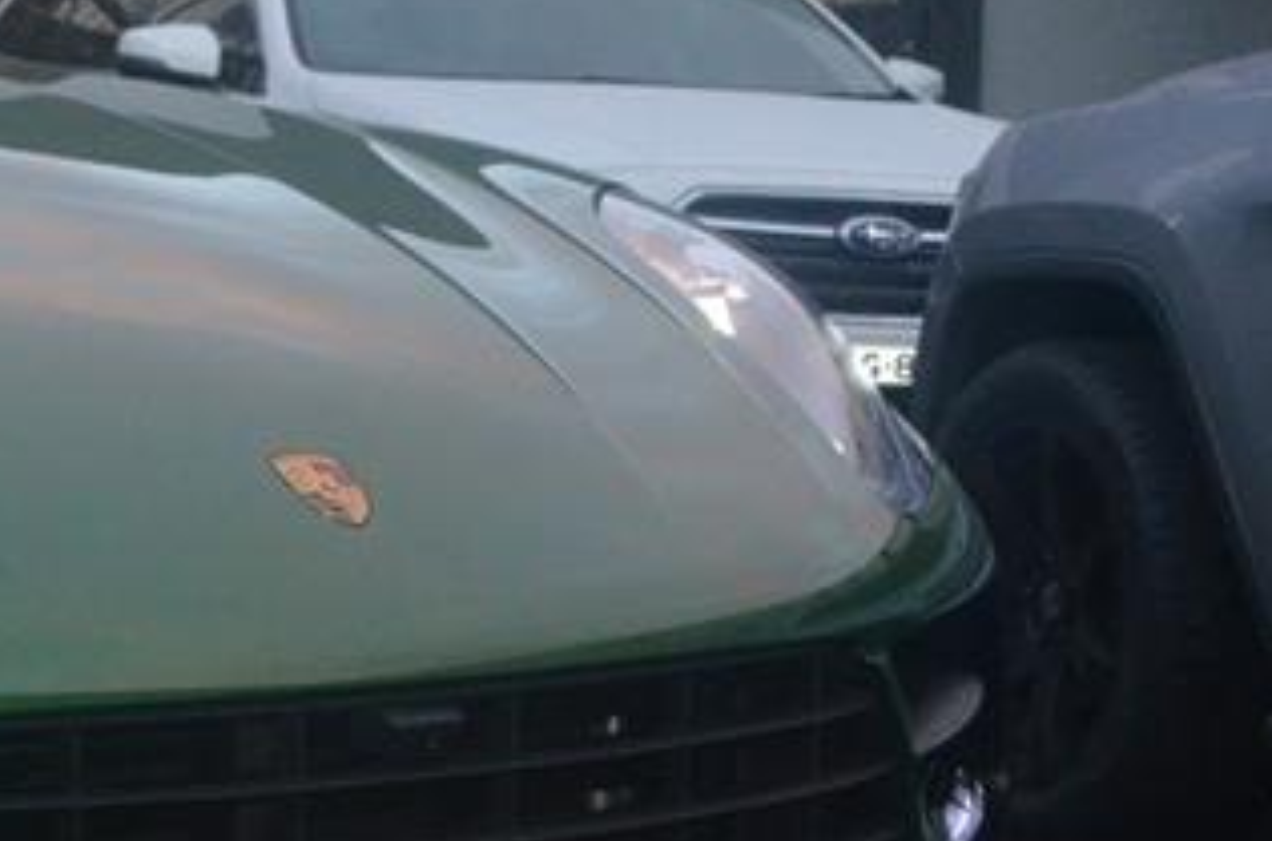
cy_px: 105
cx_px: -924
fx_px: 4265
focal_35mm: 121
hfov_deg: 15.0
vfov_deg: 11.2
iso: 2000
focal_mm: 22
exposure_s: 1/160
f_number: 6.3
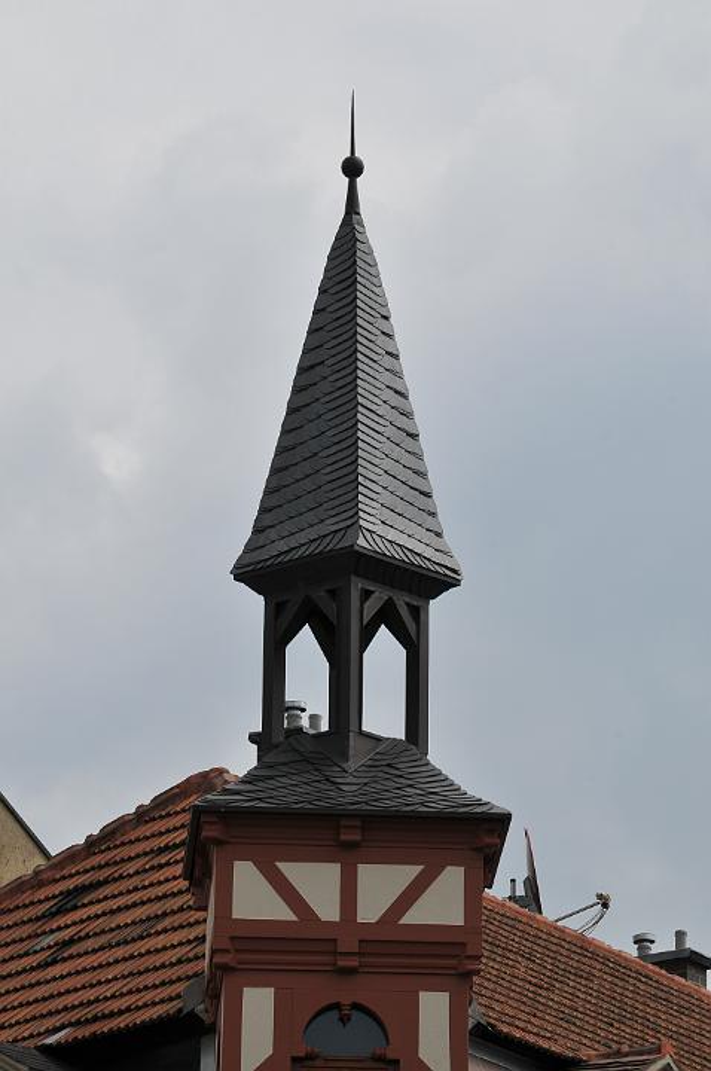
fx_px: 6684
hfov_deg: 6.1
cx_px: 356
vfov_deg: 9.2
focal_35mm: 225
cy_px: 536
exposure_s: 1/320
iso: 200
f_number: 18
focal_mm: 150
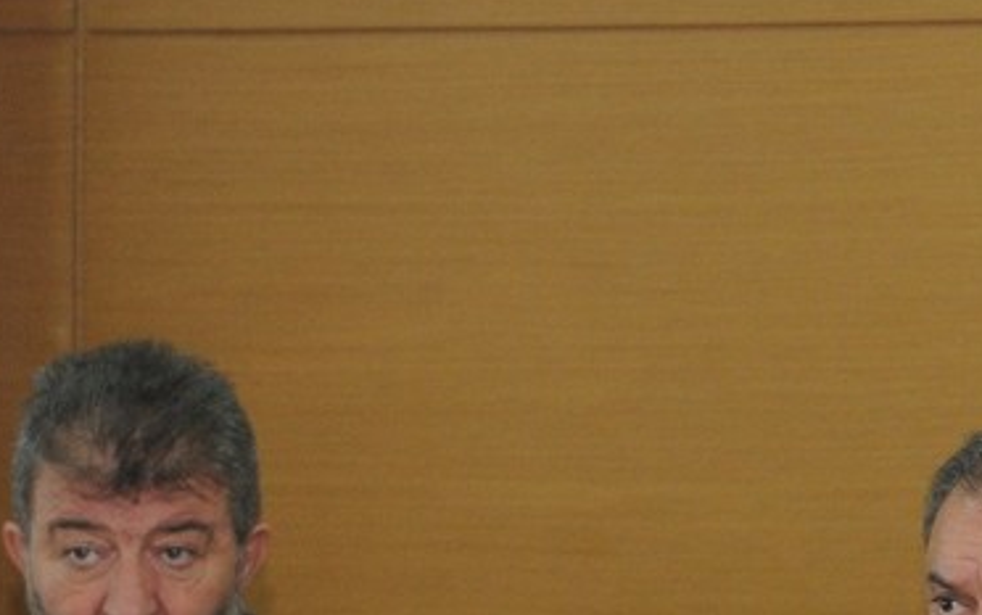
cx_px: 1249
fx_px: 5008
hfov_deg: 11.0
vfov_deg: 7.0
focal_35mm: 187
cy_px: 698
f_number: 2.8
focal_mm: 38
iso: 640
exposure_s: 1/250
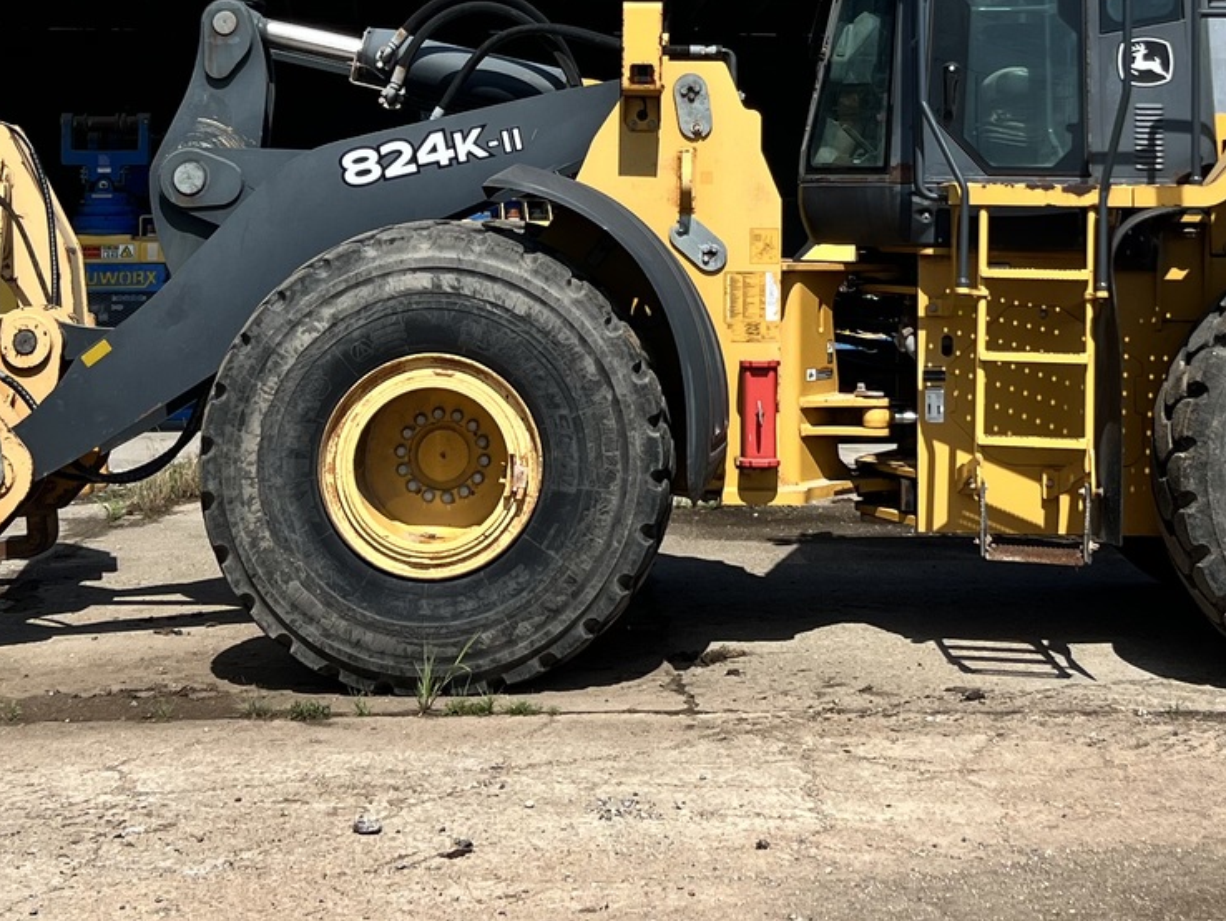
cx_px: 696
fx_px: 2515
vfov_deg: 20.2
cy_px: 52
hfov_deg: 27.4
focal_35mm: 71
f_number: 1.5
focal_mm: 5.7
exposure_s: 1/5076
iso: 50
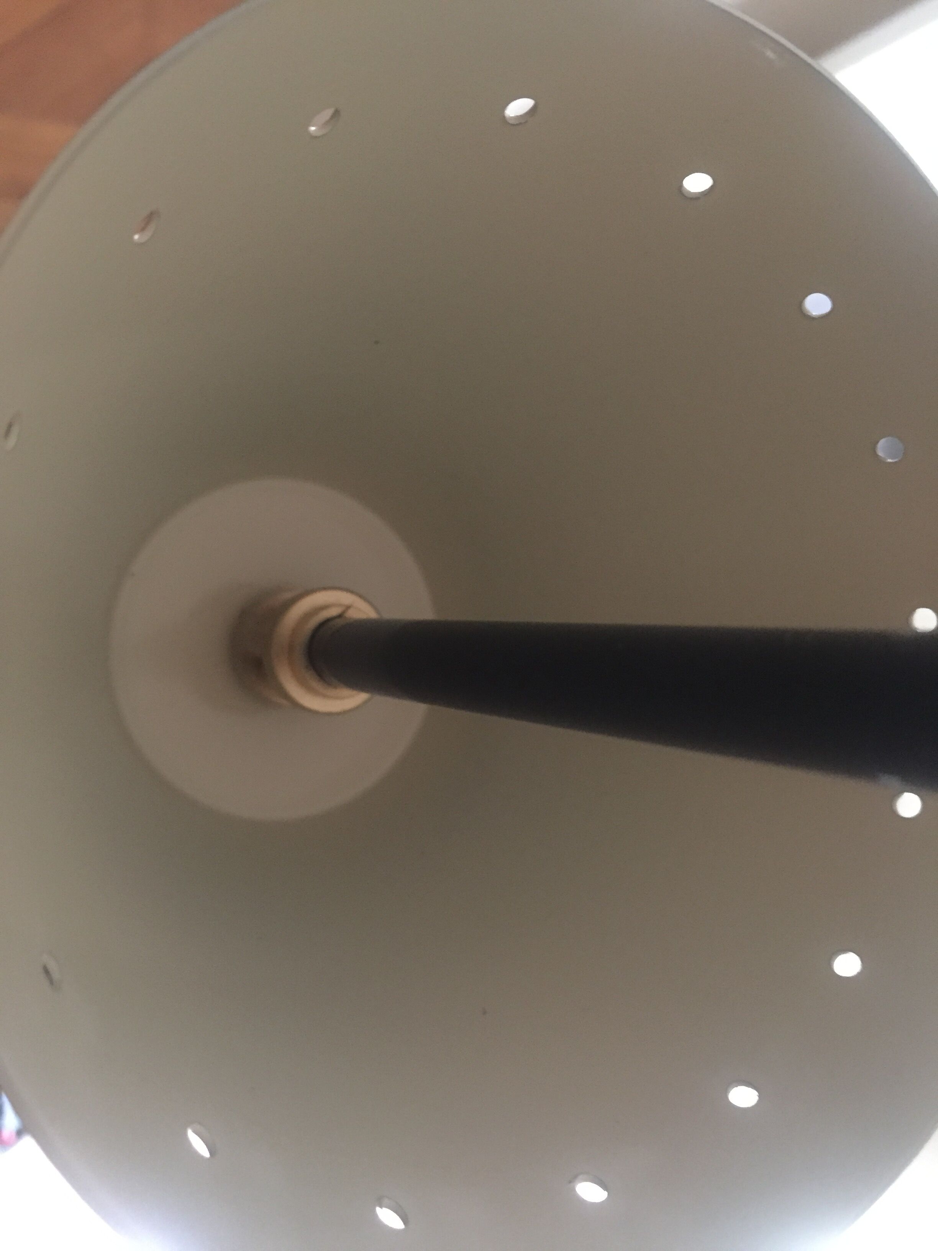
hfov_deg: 48.2
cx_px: 469
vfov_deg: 61.7
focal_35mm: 29
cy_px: 626
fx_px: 1048
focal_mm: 4.15
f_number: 2.2
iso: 500
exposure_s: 1/17
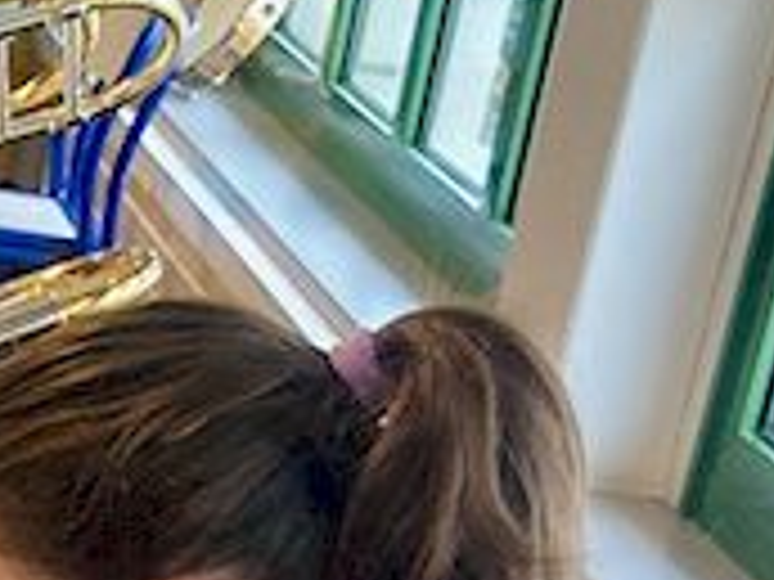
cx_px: -909
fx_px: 3734
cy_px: 1084
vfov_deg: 8.5
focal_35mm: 167
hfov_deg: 10.6
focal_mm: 3.99
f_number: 1.8
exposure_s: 1/50
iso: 80
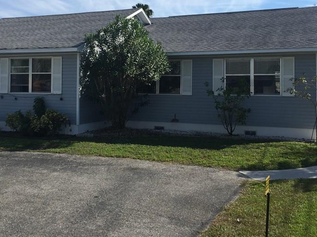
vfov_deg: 33.3
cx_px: 133
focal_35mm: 43
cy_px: 78
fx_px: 394
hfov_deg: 43.7
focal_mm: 4.15
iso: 32
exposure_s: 1/2198
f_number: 2.2
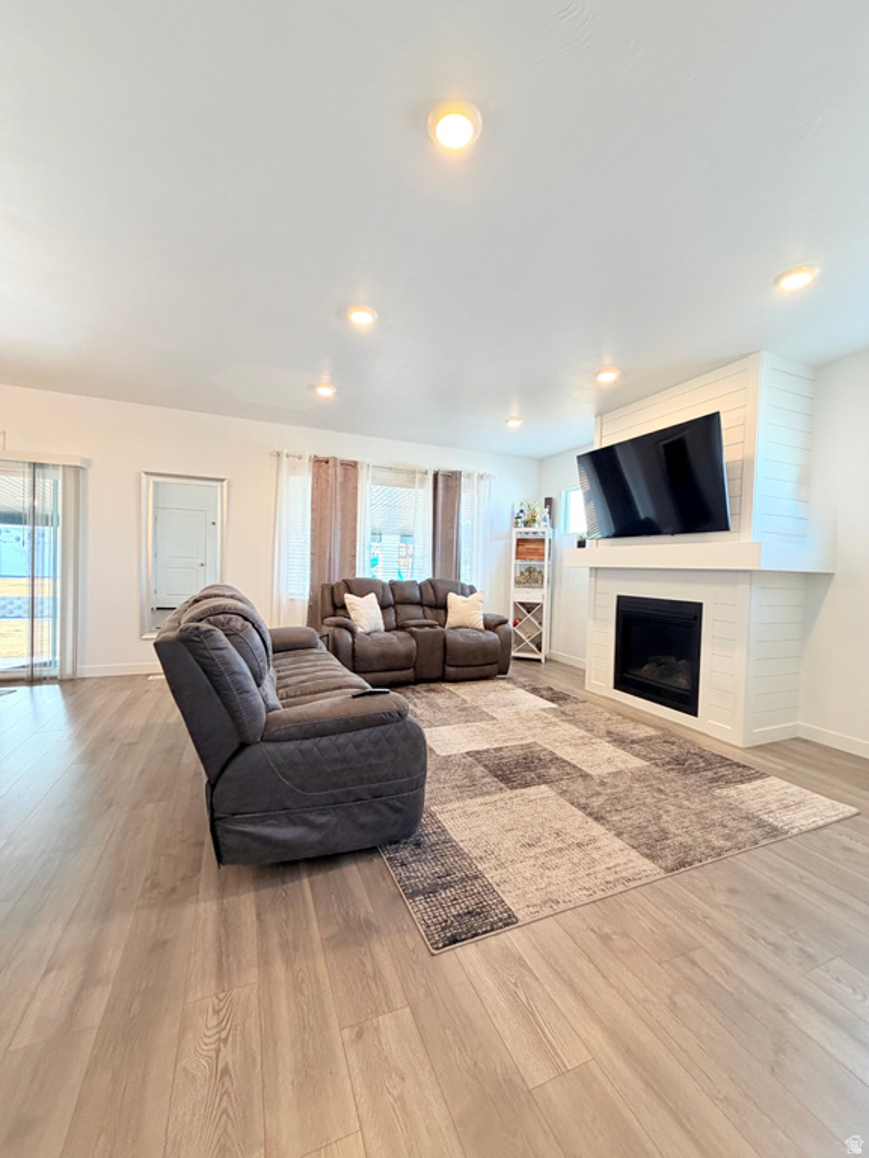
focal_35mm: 14
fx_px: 469
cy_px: 579
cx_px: 434
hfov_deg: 85.7
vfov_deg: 102.1
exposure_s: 1/120
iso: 250
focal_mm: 2.22
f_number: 2.2
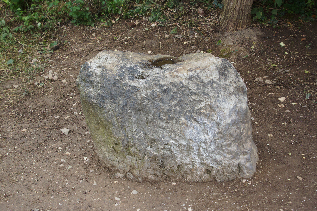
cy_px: 106
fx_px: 396
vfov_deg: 29.9
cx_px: 158
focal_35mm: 45
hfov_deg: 43.6
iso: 100
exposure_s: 1/80
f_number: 4.5
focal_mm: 30
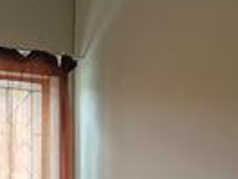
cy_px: 204
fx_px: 708
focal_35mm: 103
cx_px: 25
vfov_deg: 14.0
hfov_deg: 18.8
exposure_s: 1/33.3
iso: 200
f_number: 2.4
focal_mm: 1.78
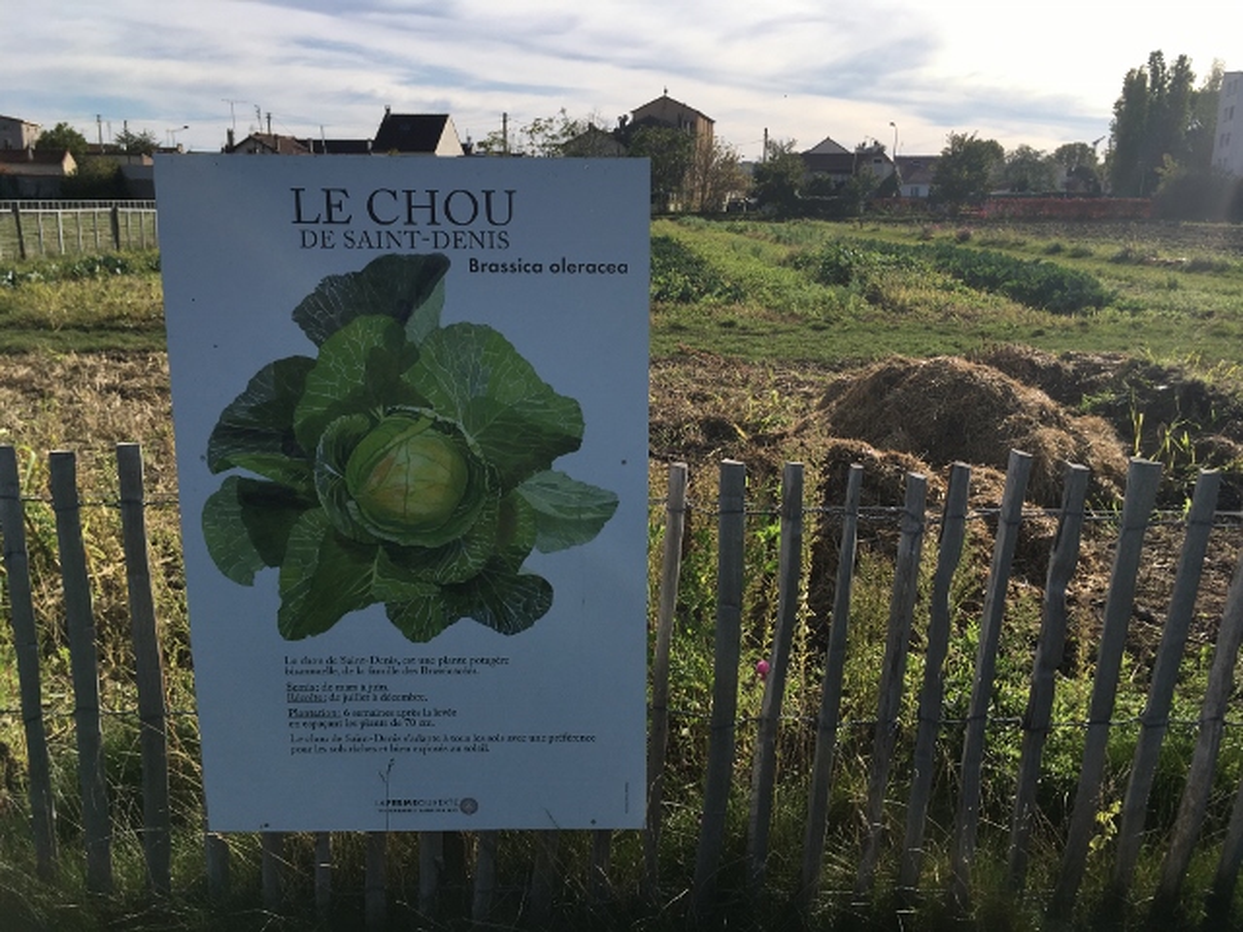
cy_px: 466
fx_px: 1041
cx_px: 622
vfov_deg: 48.2
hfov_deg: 61.7
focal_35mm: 29
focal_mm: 4.15
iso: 25
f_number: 2.2
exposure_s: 1/1538
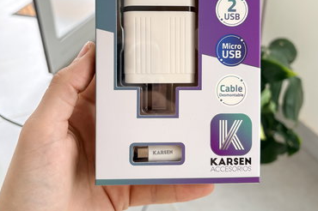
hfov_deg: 49.6
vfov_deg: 33.8
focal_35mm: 39
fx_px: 344
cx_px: 162
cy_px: 67
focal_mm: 5.96
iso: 100
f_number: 1.6
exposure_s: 1/122
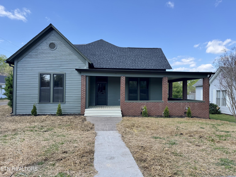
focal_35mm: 24
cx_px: 118
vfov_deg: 56.8
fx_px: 164
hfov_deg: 71.6
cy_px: 88
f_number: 1.78
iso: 80
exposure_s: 1/739
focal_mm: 6.76
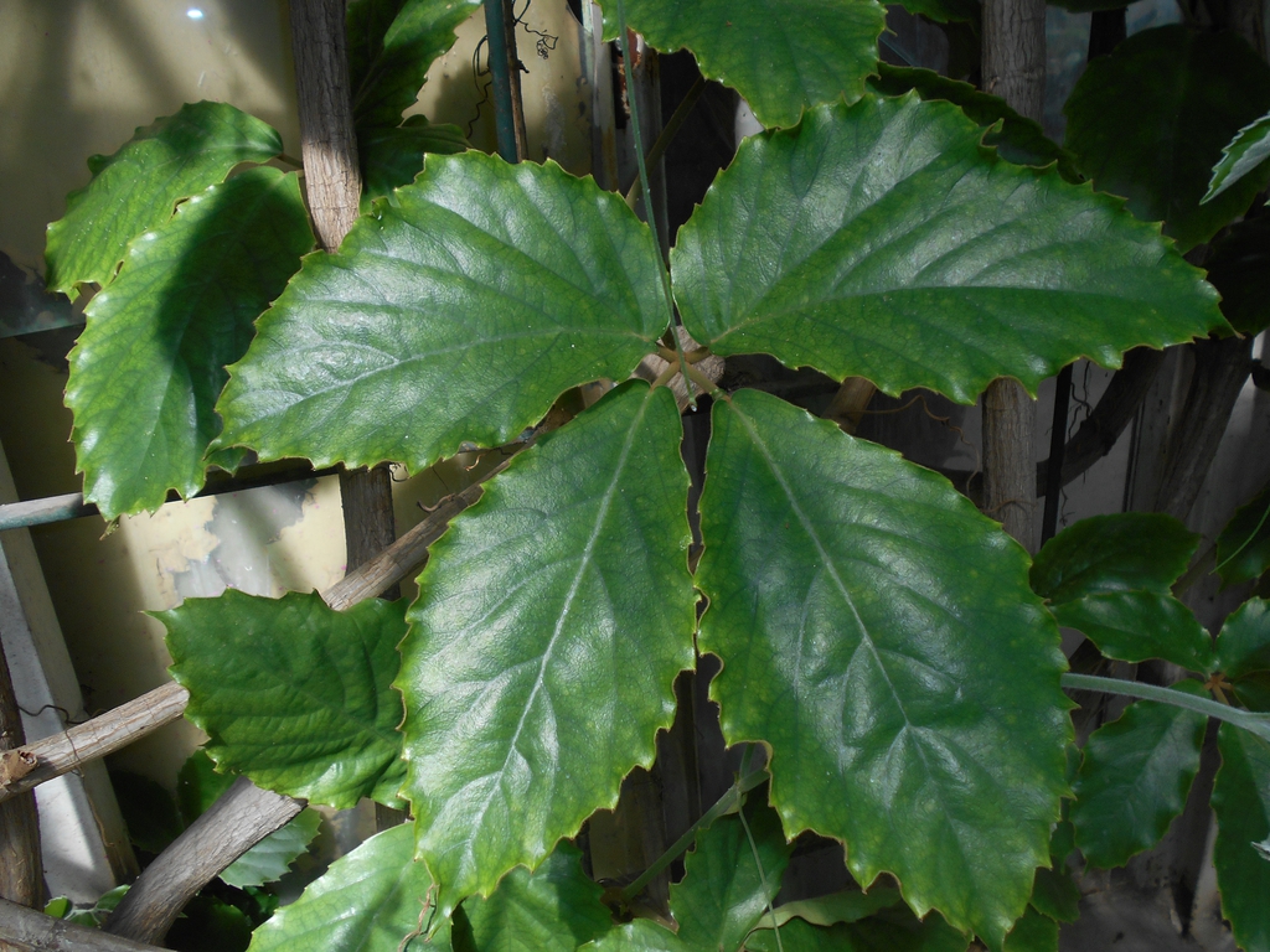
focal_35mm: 30
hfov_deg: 60.0
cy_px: 476
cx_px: 635
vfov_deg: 46.8
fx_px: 1101
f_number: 3.4
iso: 80
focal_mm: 5.1
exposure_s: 1/320
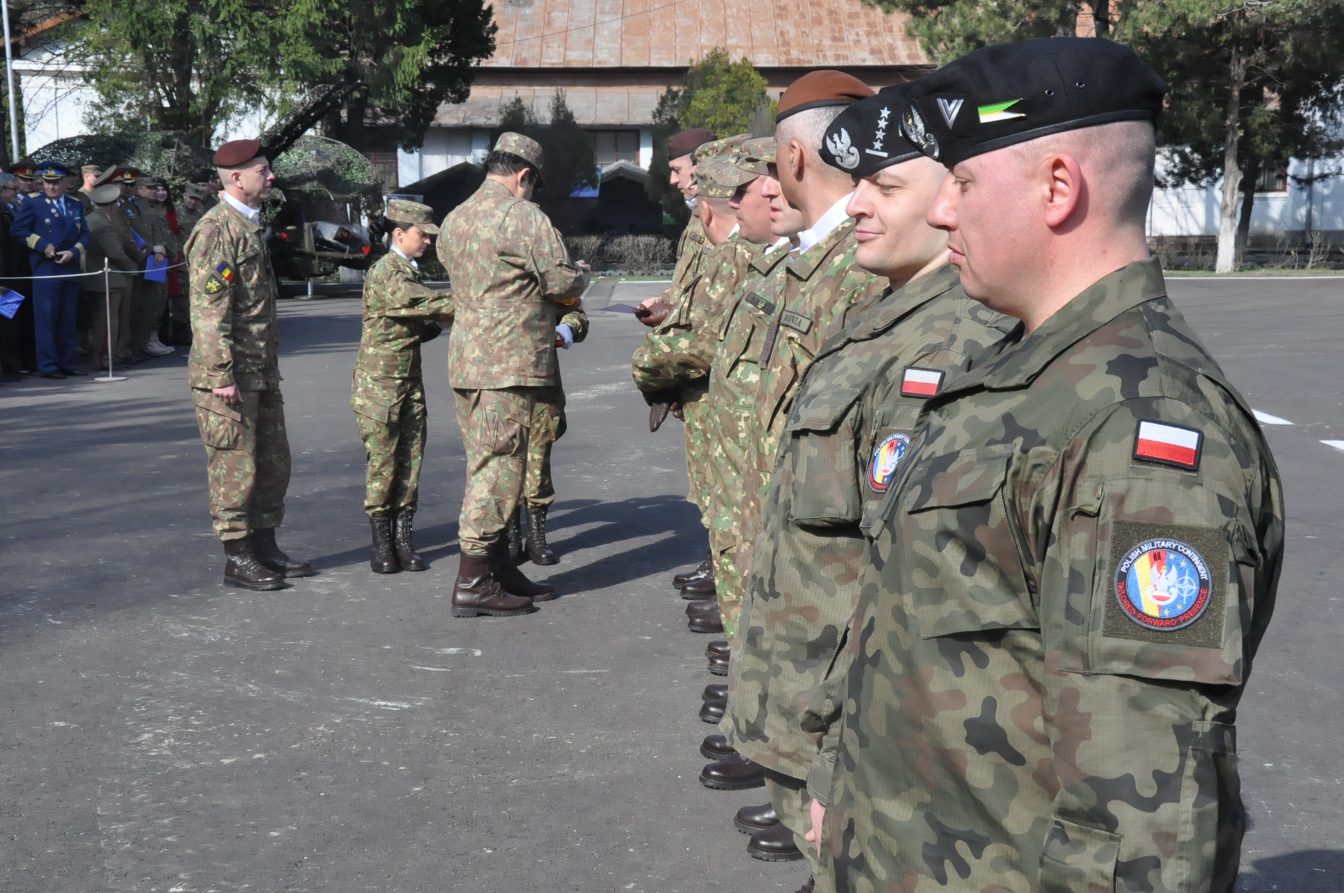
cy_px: 446
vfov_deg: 23.7
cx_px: 672
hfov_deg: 35.1
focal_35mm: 57
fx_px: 2125
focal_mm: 38
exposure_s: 1/800
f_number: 14
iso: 1600
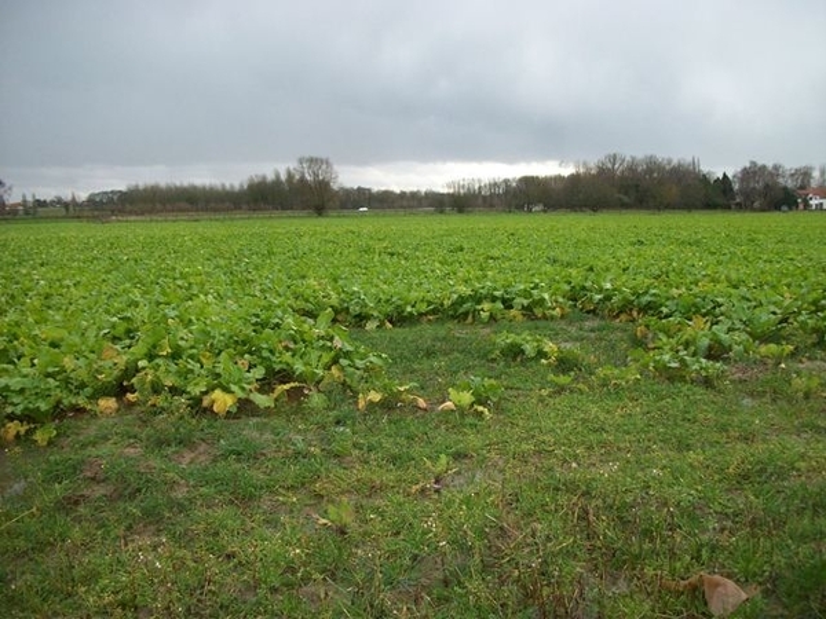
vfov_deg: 44.2
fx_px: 764
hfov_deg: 56.8
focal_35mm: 32
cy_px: 310
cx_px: 413
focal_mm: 5.7
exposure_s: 1/125
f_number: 2.9
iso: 115
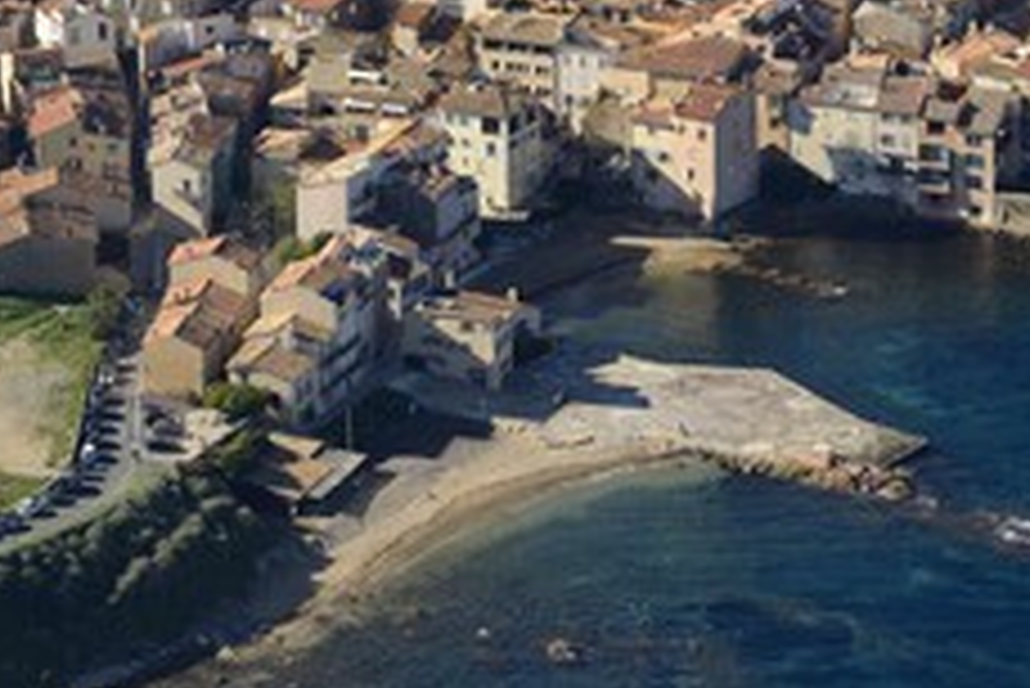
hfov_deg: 9.2
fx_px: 6413
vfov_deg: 6.1
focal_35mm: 224
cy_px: 76
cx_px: 715
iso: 800
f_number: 9
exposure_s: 1/1600
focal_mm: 122
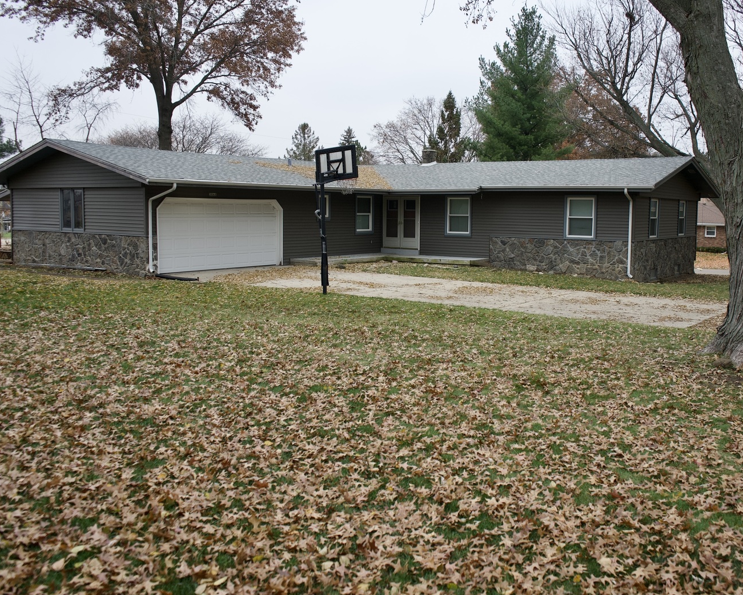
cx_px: 417
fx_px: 770
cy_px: 289
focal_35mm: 35
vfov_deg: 42.2
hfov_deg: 51.4
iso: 400
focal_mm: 30
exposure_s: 1/160
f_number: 4
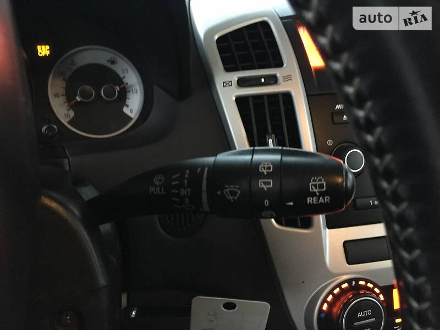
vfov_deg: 48.2
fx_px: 369
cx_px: 220
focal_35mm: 29
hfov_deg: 61.7
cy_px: 165
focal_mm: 4.2
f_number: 2.2
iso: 500
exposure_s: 1/17
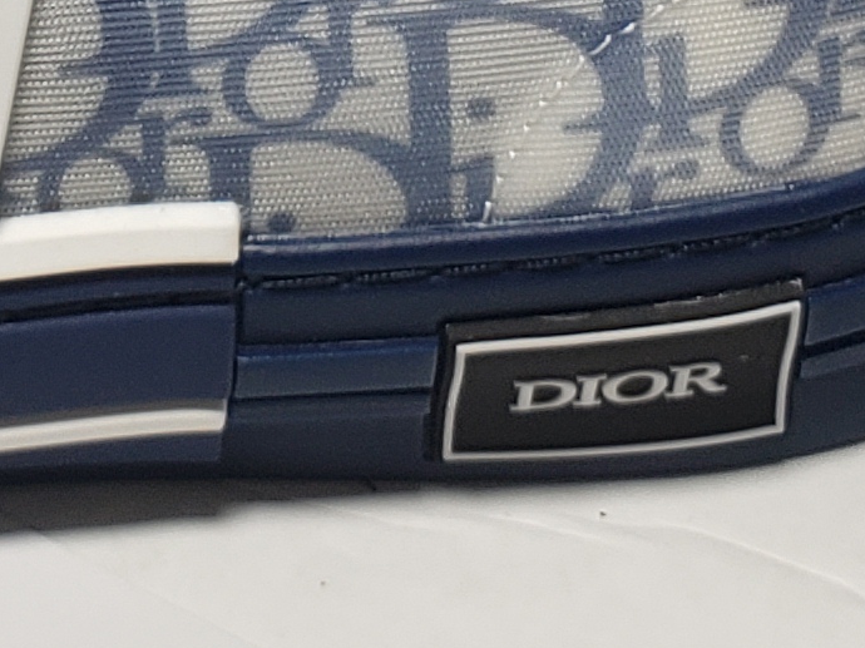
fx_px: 3797
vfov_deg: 9.0
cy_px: -810
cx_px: -188
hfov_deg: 12.7
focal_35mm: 152
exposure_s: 1/166
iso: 50
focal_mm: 4.3
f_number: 2.4
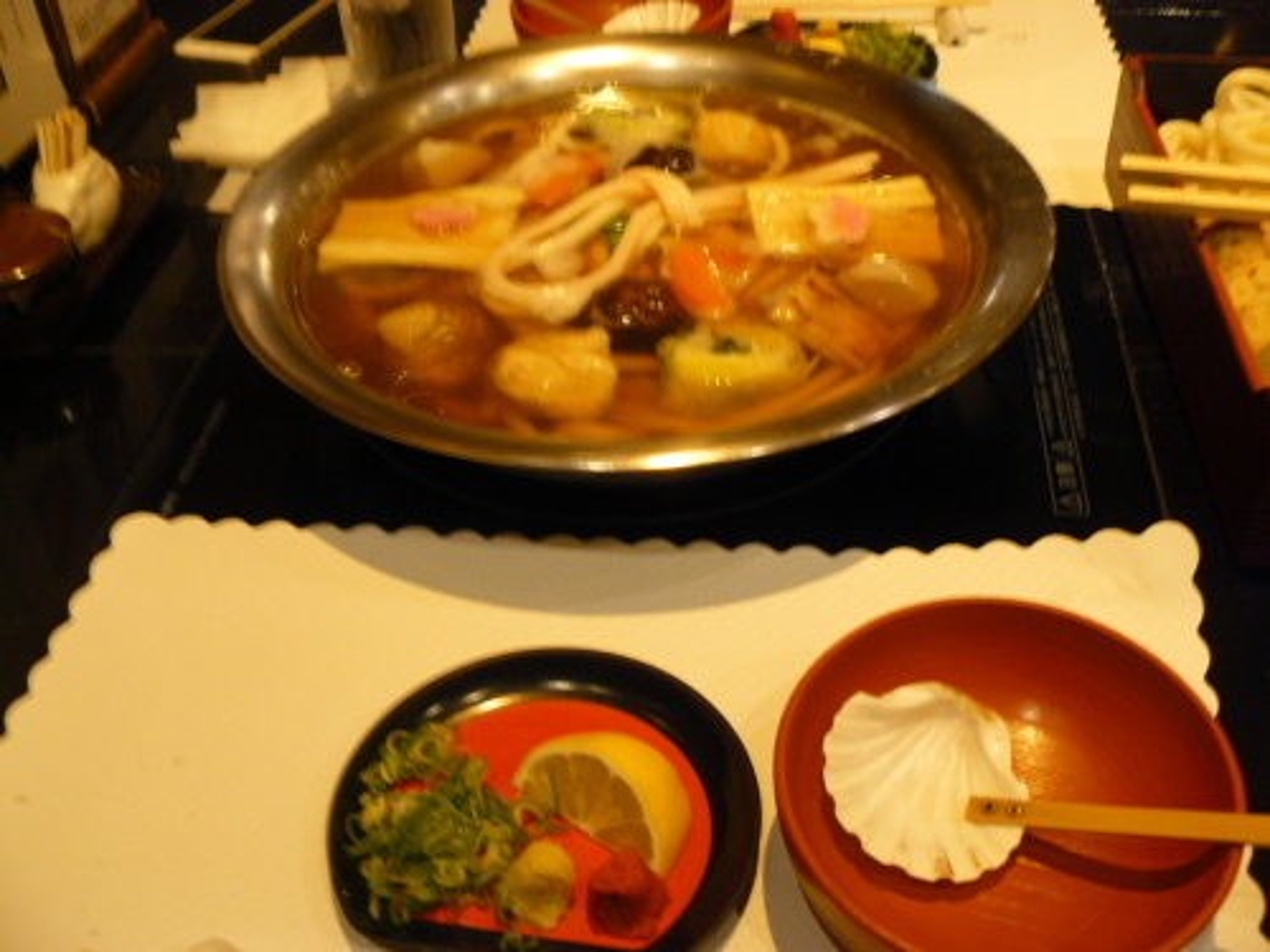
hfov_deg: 51.4
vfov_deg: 39.7
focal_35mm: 36
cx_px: 635
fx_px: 1321
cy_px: 476
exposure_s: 1/8
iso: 200
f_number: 2.8
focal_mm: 6
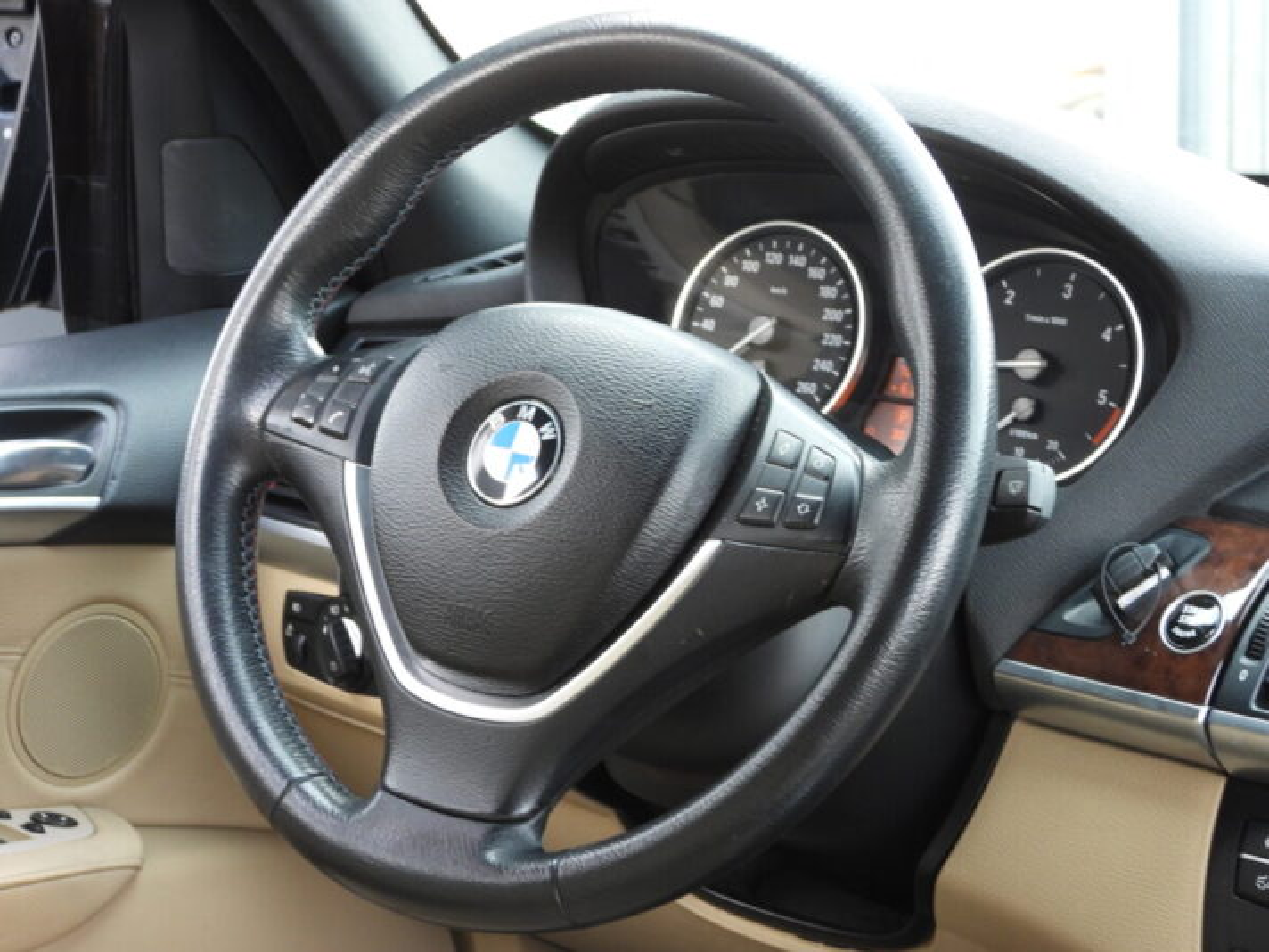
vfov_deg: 16.2
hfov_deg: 21.5
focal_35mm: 91
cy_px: 476
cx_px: 634
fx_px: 3336
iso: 320
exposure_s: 1/60
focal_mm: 16.3
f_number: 3.5
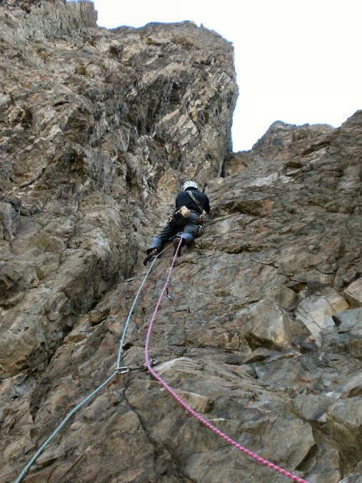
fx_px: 711
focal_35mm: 51
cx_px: 181
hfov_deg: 28.6
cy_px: 242
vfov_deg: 37.5
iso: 100
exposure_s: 1/160
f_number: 3.6
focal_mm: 8.44
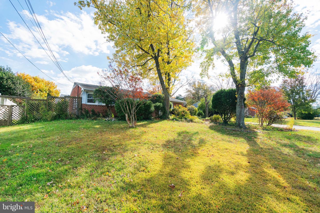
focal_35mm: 16
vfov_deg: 73.7
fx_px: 142
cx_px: 160
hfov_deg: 96.7
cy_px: 106
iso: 1250
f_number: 8
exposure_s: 1/1250
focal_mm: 16
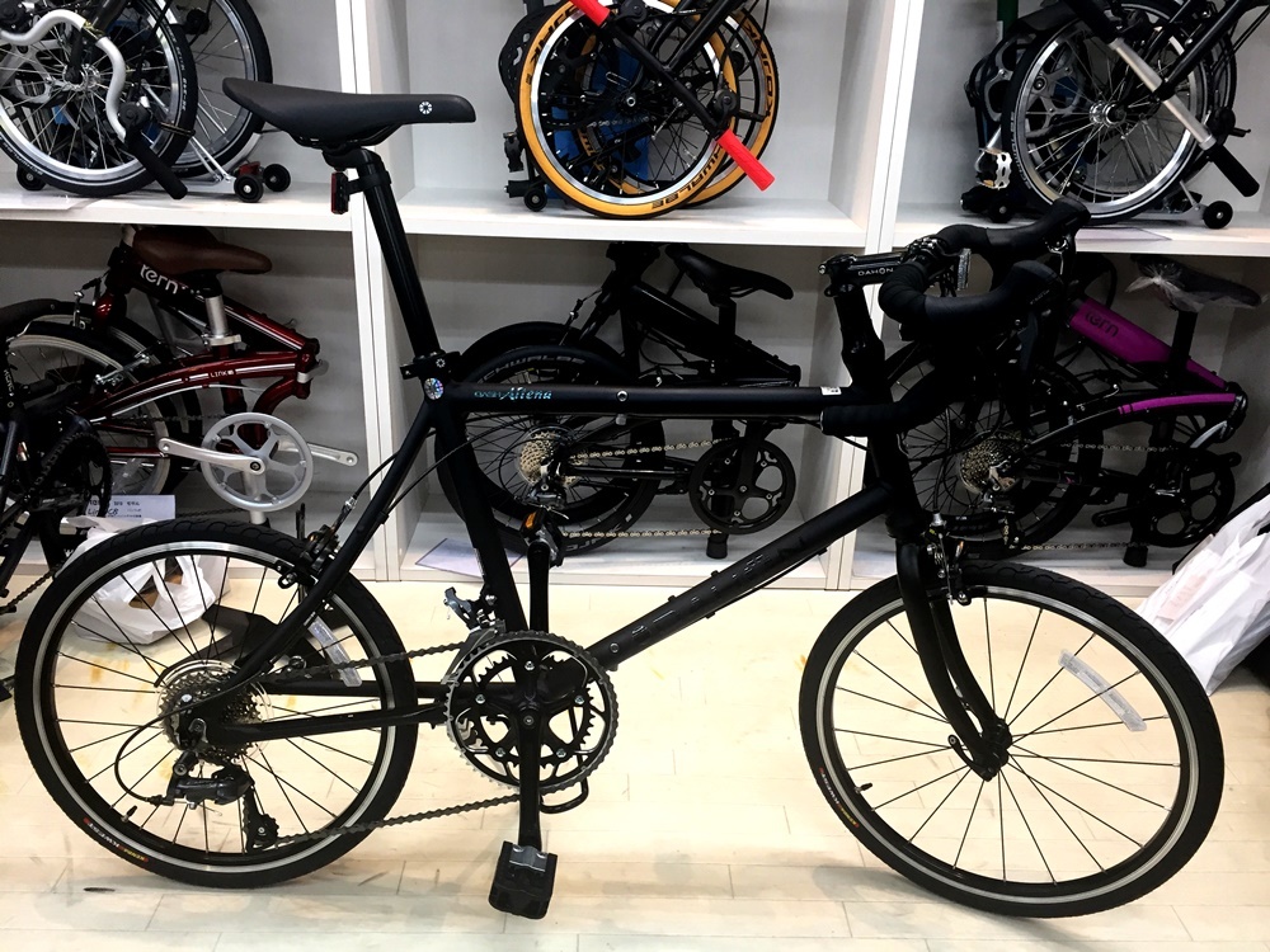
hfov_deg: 61.7
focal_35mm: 29
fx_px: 1064
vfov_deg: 48.2
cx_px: 635
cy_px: 476
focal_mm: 4.15
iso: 50
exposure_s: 1/33
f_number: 2.2
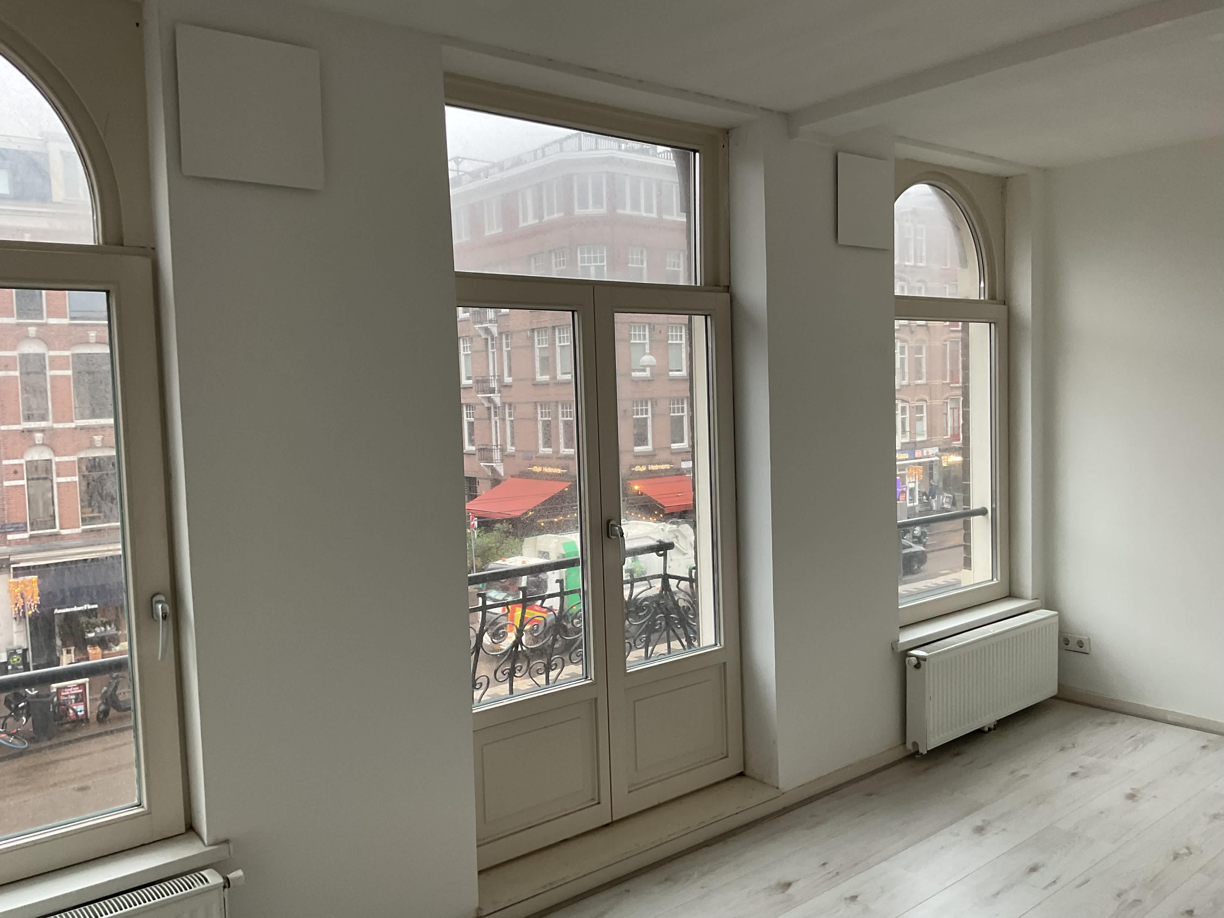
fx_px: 1025
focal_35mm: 29
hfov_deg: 61.7
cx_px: 612
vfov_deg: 48.2
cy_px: 459
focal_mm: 3
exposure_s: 1/50
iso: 50
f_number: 1.8
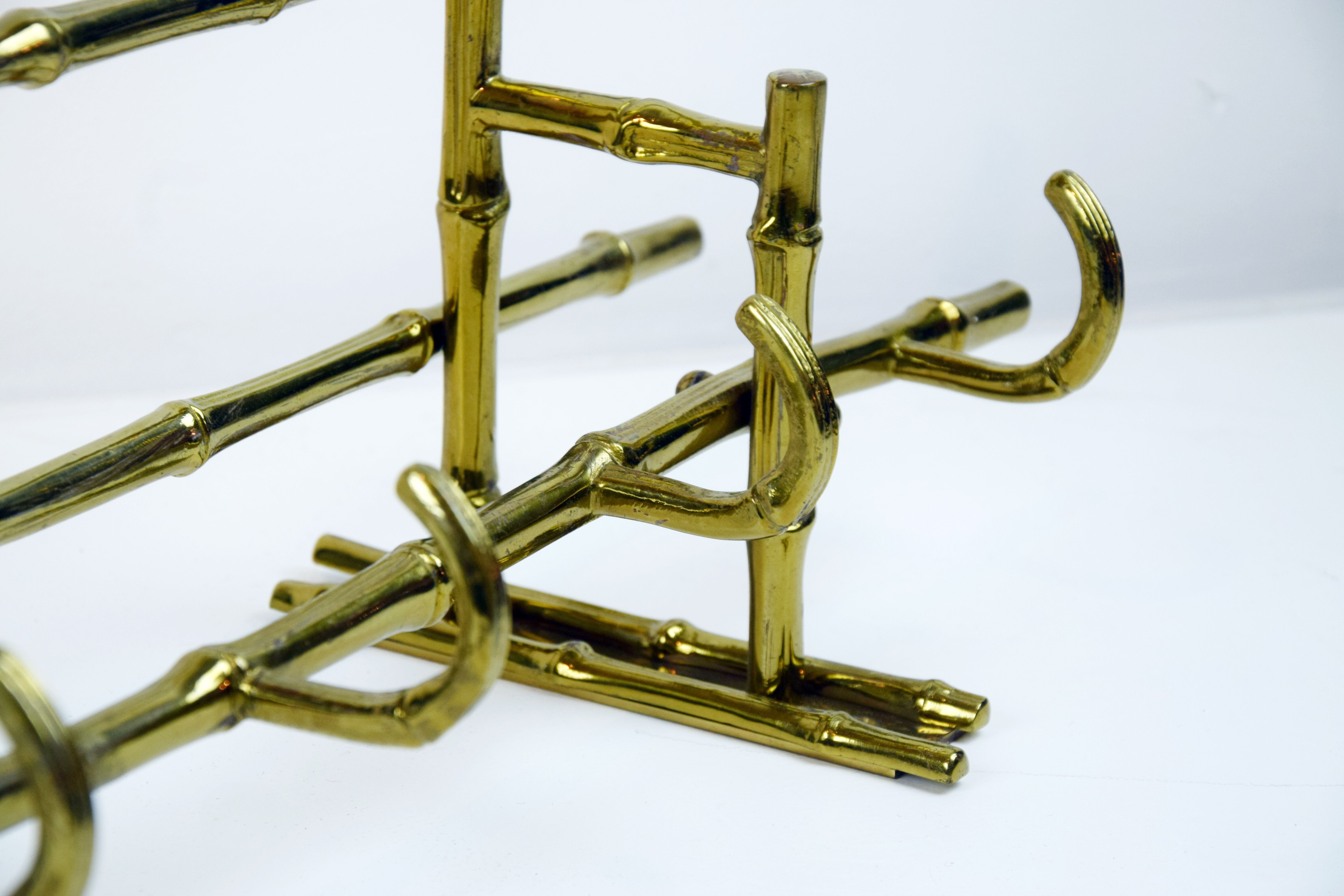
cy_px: 448
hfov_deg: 15.2
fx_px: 5040
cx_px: 672
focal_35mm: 135
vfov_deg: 10.2
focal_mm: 90
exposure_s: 1/200
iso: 400
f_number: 7.1
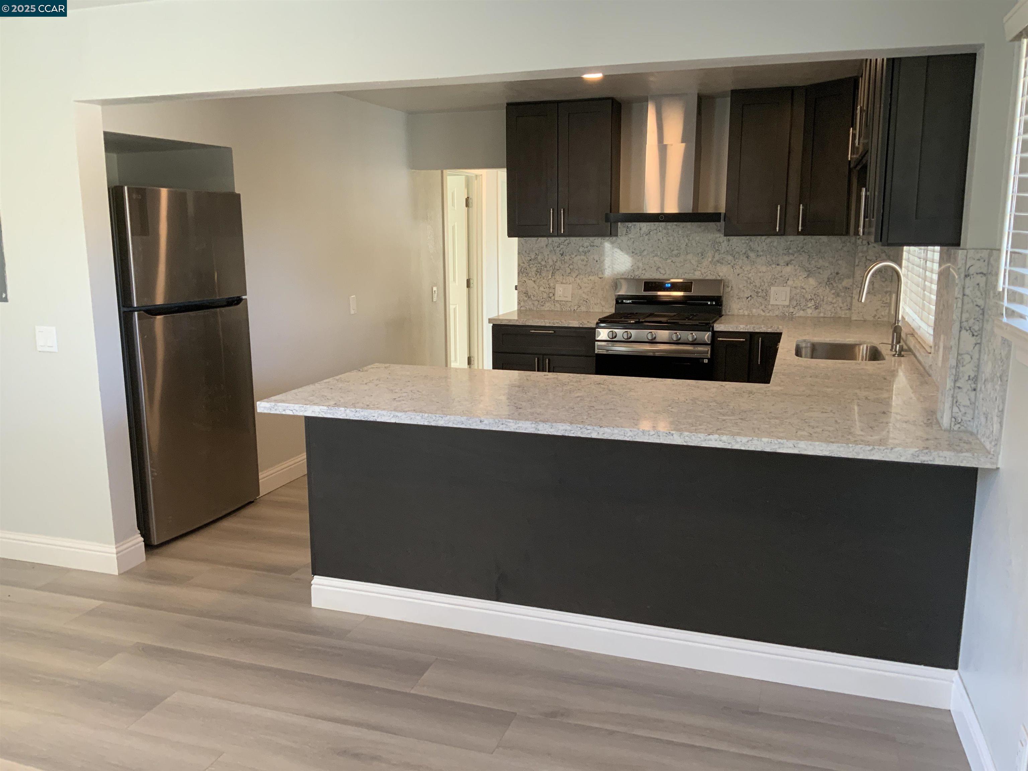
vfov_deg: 48.2
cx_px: 514
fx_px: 861
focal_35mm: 29
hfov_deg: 61.7
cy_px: 386
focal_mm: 3
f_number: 1.8
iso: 80
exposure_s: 1/60
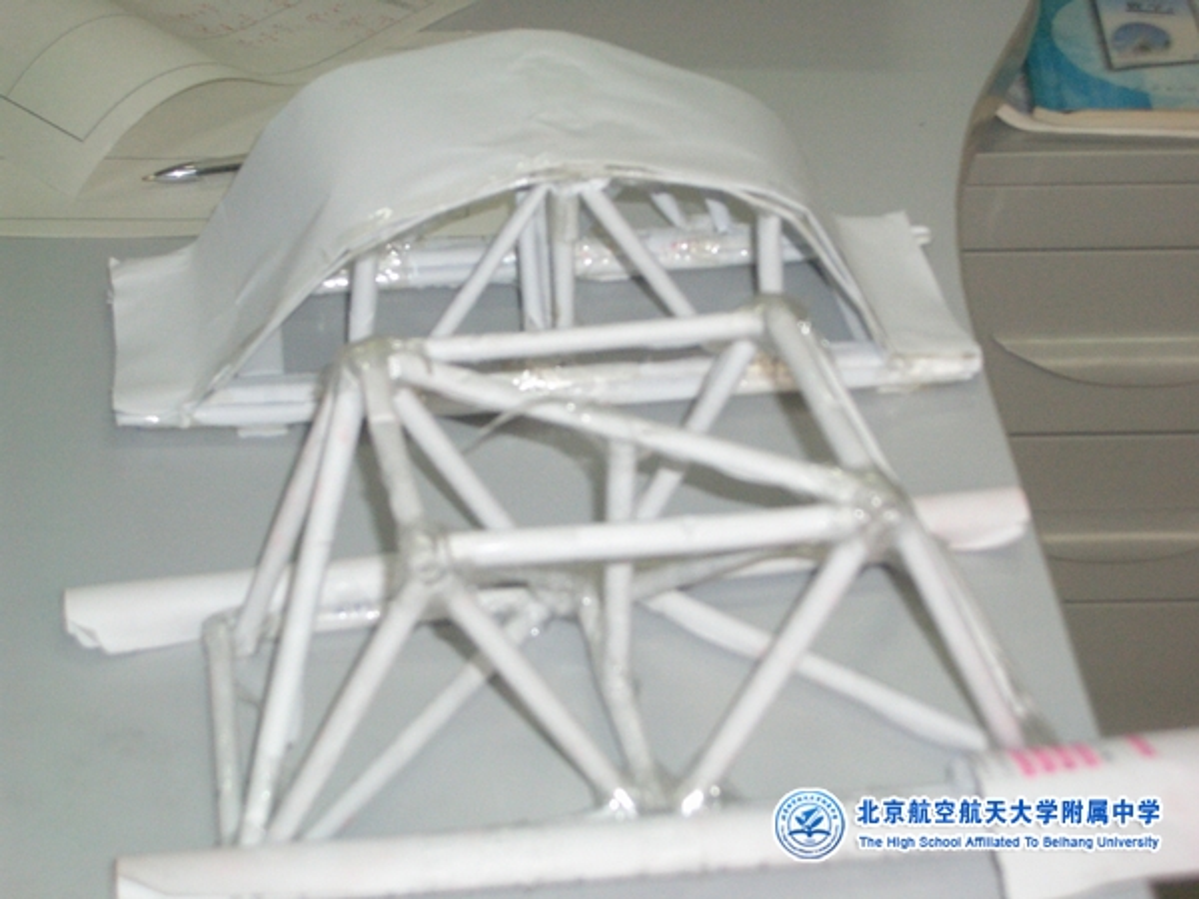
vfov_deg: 19.9
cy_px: 450
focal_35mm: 74
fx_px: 2563
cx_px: 600
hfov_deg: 26.3
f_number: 3.9
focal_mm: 12.2
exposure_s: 1/60
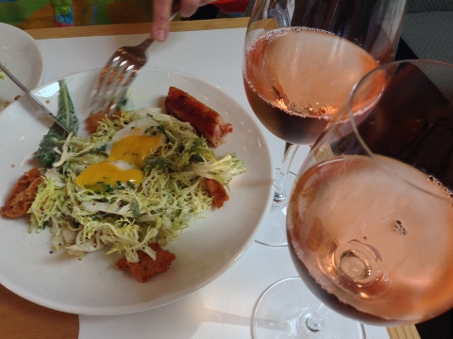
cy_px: 170
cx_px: 226
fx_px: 432
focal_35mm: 33
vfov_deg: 42.9
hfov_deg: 55.4
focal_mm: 4.12
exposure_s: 1/30
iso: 50
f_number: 2.4
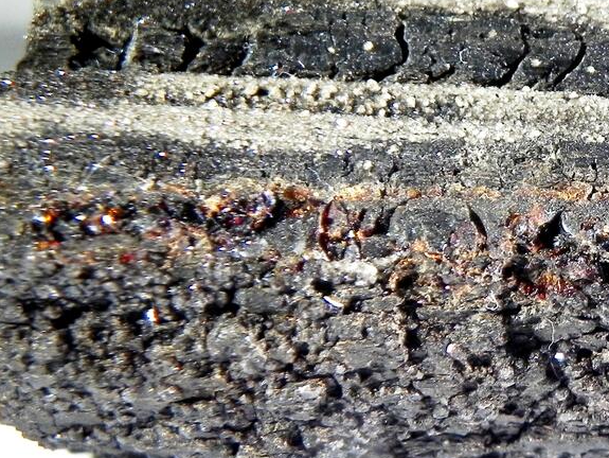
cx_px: 609
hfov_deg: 17.0
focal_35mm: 113
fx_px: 1989
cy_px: 206
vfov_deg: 13.1
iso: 160
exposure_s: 1/48.8
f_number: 3.5
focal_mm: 9.2
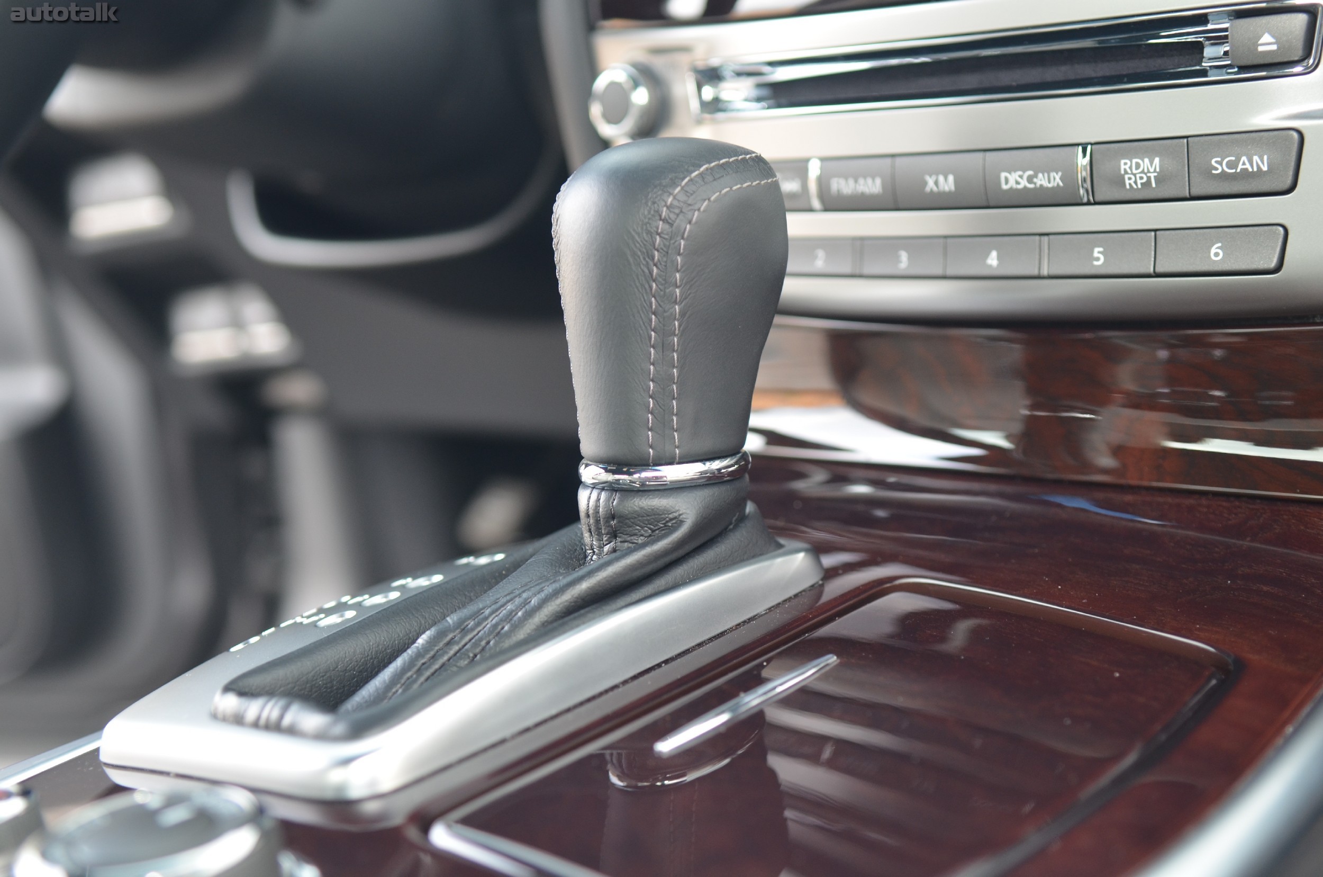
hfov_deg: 37.9
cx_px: 662
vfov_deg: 25.6
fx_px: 1925
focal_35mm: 52
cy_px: 438
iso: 400
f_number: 3.2
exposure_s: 1/80
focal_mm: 35
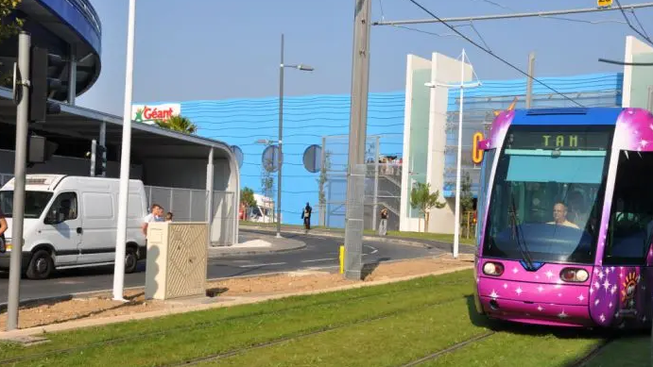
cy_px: 206
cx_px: 324
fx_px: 935
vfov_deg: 22.2
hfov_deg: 38.5
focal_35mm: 54
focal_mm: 34
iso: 200
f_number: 9
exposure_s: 1/320
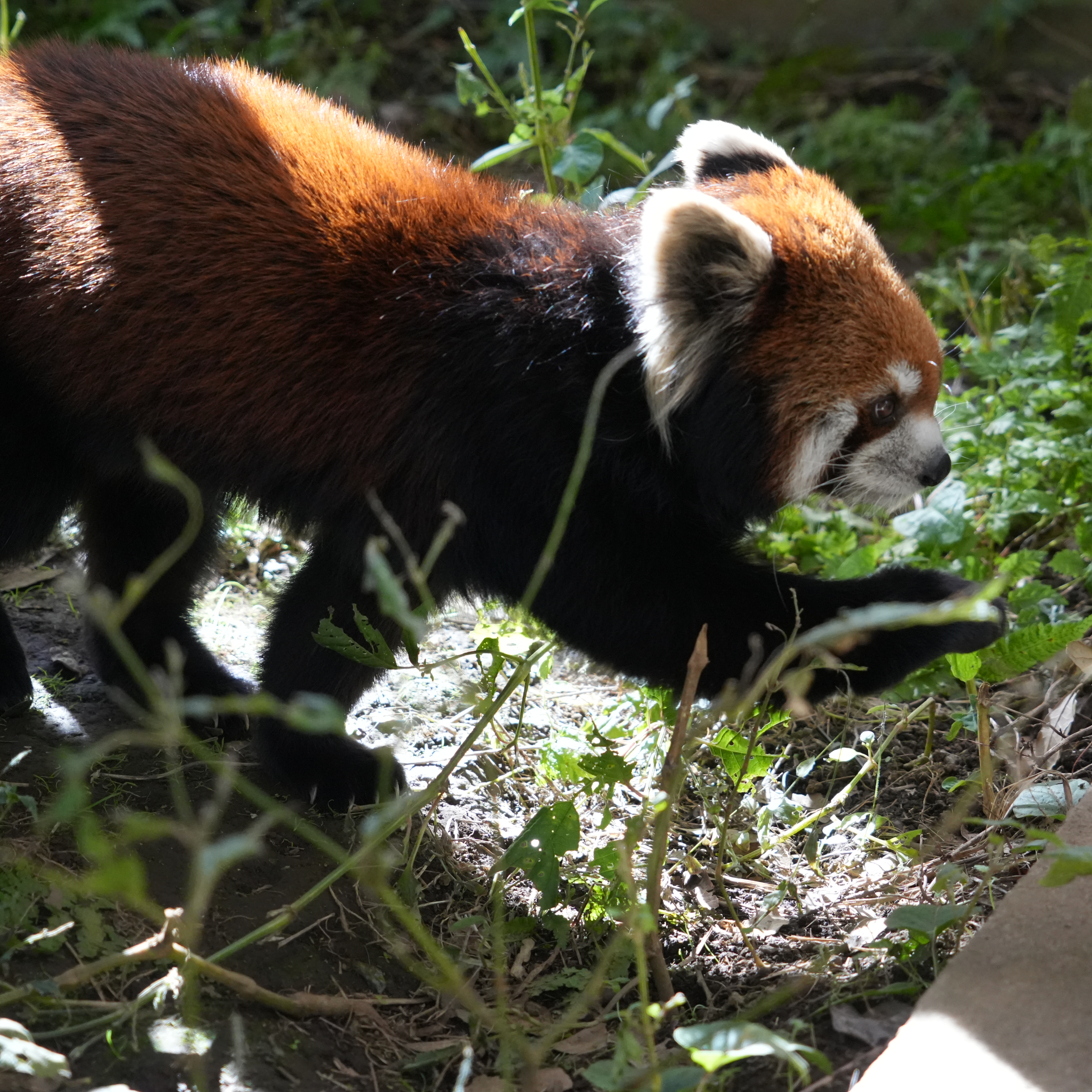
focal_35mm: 111
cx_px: 737
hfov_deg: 15.7
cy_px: 546
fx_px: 3962
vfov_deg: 15.7
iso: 5000
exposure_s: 1/800
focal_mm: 87
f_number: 5.6
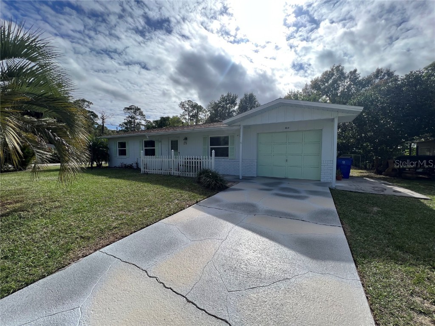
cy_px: 163
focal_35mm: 13
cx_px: 218
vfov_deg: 89.9
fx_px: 163
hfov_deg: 106.2
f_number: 1.8
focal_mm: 1.57
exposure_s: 1/1845
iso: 32
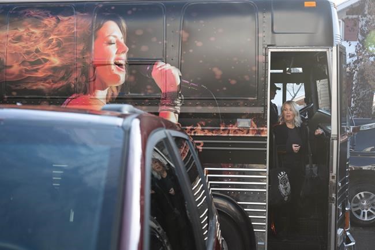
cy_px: 125
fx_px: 489
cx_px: 188
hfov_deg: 41.9
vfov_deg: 28.6
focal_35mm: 47
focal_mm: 47
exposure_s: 1/800
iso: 640
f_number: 5
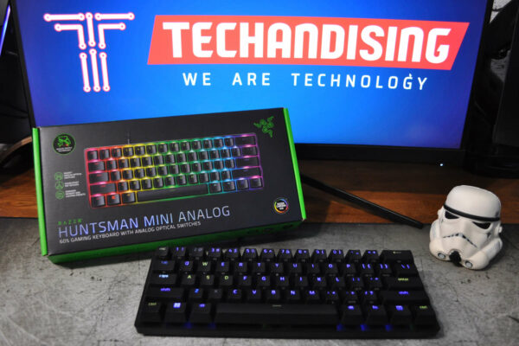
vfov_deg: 40.0
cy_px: 173
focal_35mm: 33
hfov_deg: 57.2
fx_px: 476
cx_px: 260
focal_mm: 22
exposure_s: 1/30
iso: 1100
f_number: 3.8
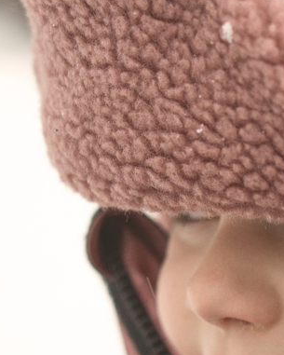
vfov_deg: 13.8
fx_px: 1449
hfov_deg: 10.7
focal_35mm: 138
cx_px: 442
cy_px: 352
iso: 1250
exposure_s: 1/160
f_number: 4
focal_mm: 35
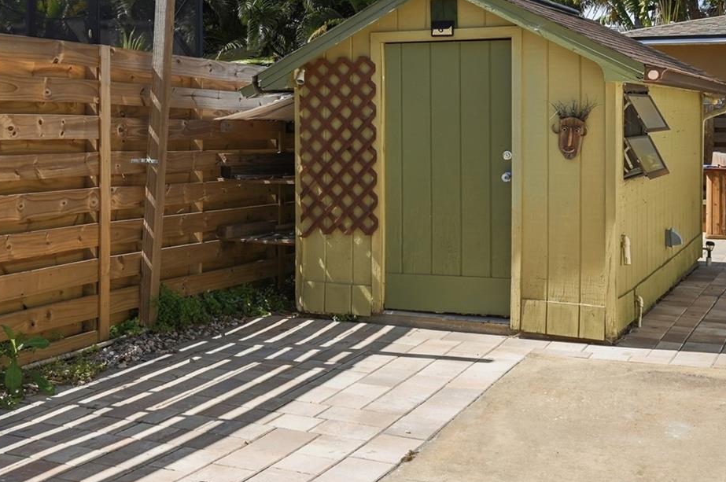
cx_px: 291
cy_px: 128
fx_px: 1047
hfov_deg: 38.1
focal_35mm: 52
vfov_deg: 25.6
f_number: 9
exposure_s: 1/8000
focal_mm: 30
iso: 250
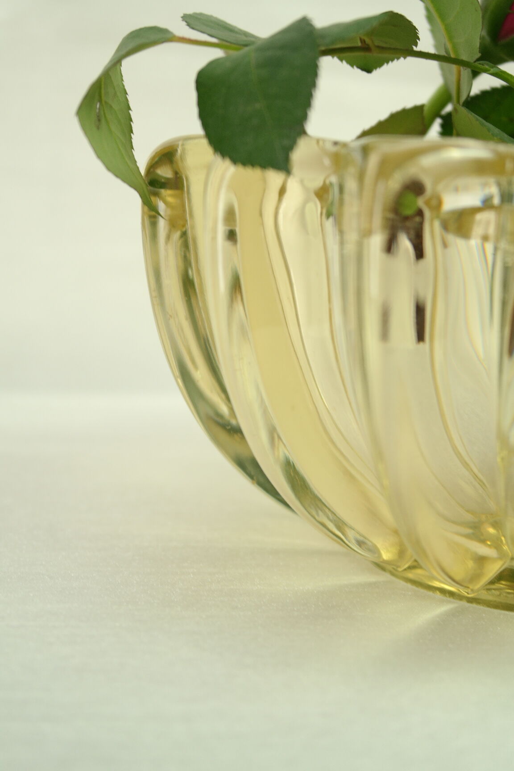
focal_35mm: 58
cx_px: 257
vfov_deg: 34.5
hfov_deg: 23.4
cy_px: 386
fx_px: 1242
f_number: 5.6
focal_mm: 38
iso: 200
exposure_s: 1/30
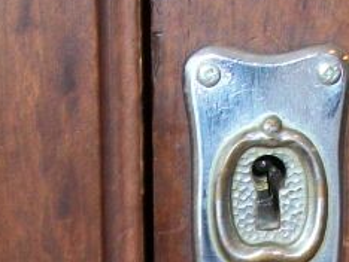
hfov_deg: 11.3
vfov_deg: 8.2
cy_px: 478
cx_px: 182
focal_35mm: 175
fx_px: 1766
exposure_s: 1/30
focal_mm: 5.7
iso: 80
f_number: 2.9
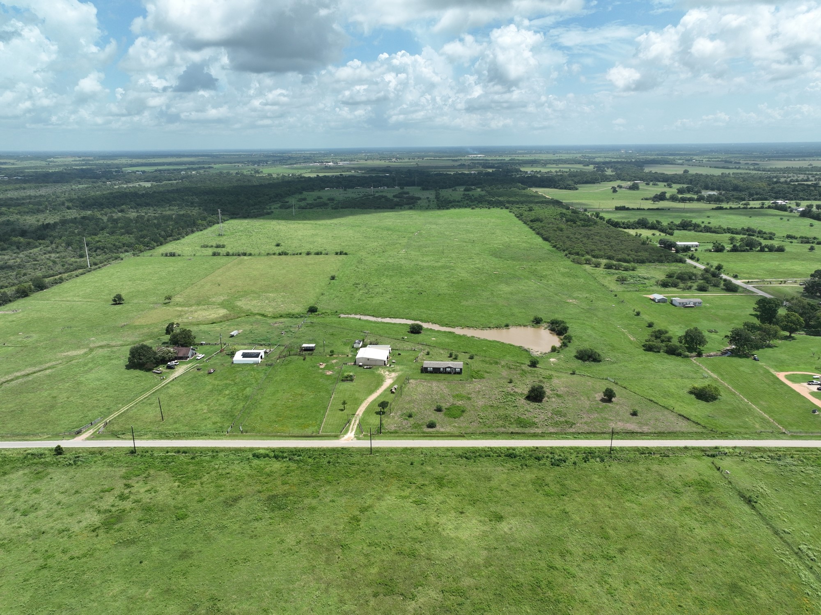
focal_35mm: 24
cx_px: 410
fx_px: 569
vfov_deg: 56.8
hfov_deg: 71.6
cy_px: 308
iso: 100
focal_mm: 12.29
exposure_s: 1/2000
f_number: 2.8
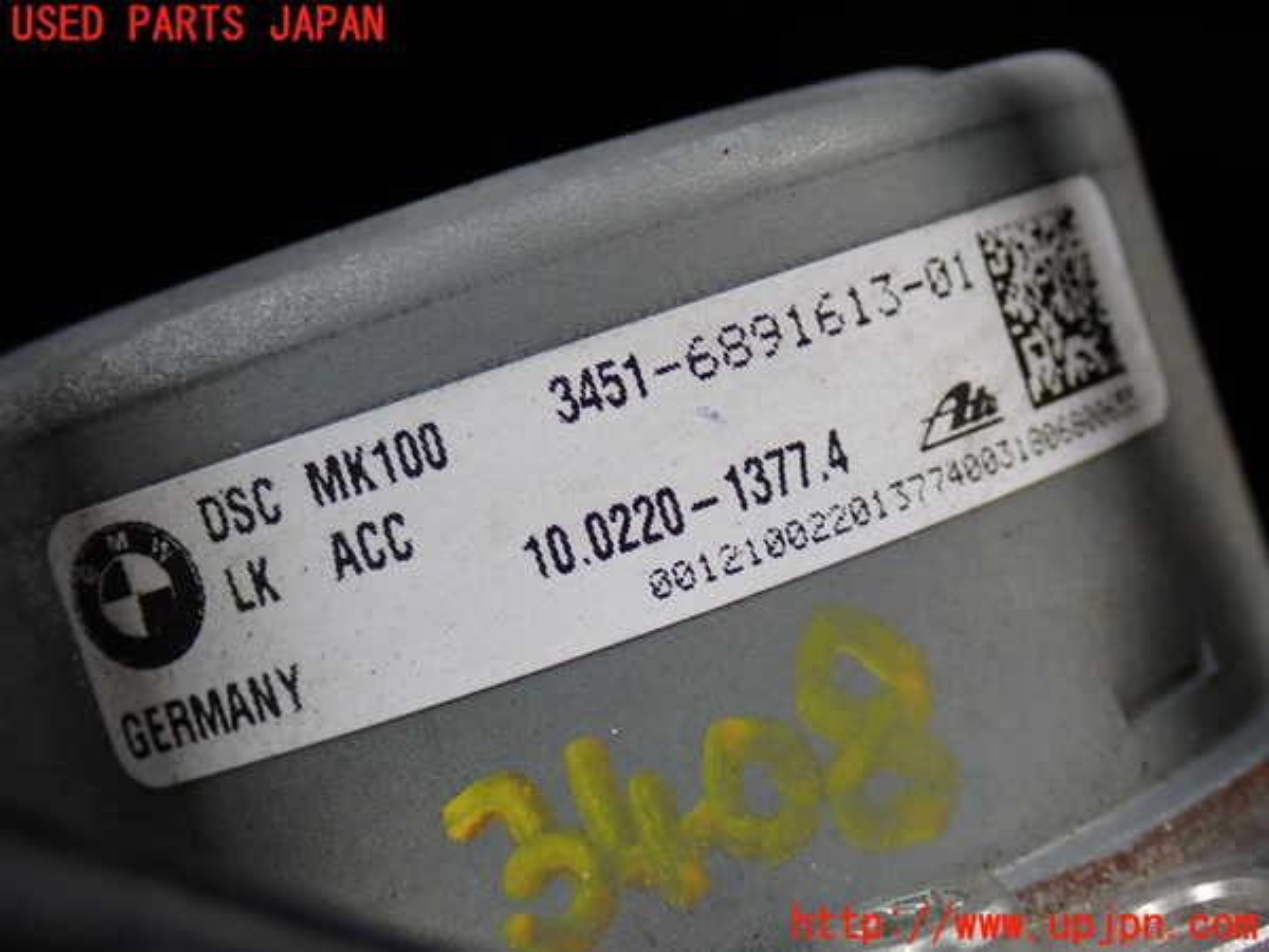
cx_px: 634
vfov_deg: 23.7
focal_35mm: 62
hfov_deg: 31.2
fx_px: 2273
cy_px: 476
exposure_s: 1/80
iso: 200
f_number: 3.6
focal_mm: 11.09
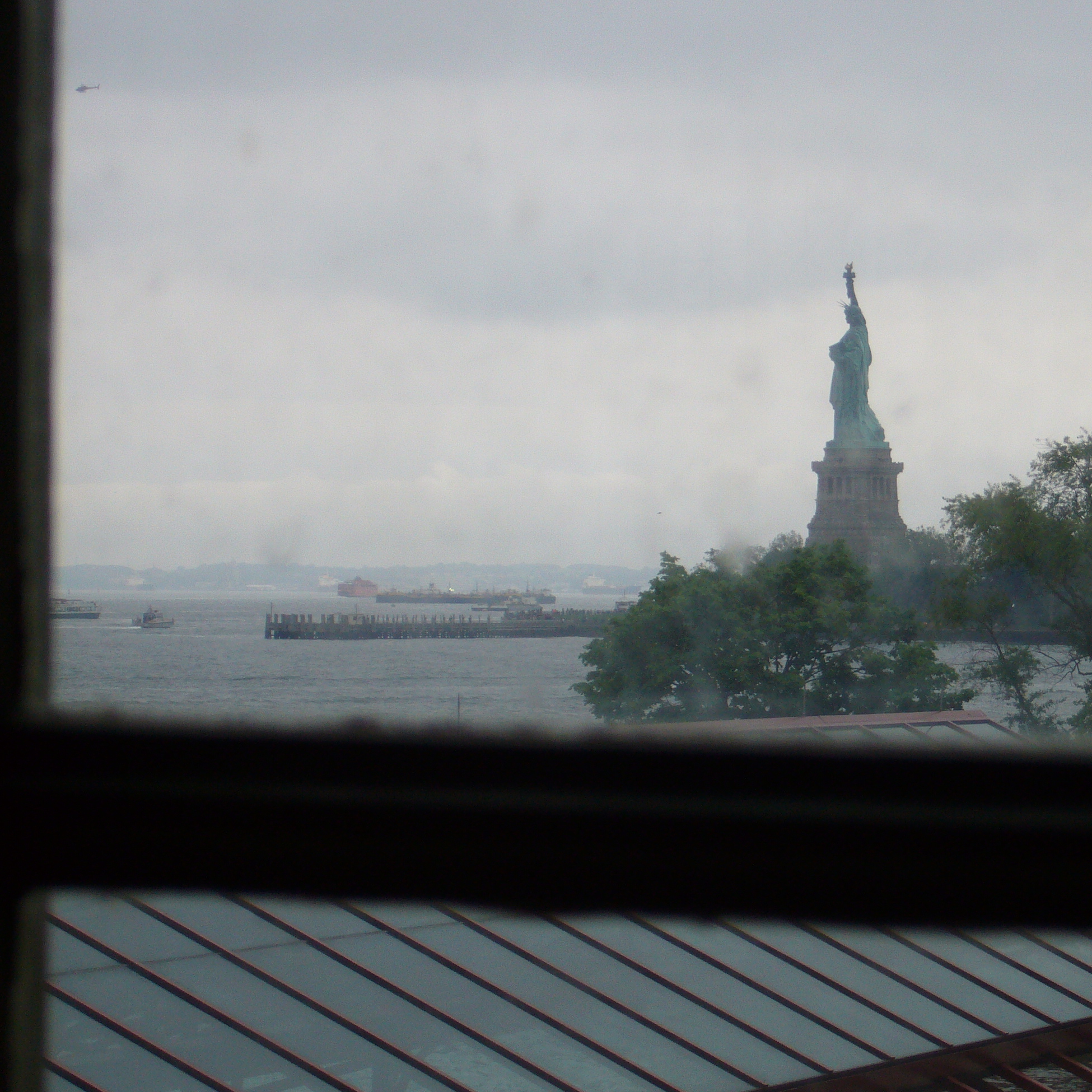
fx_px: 4783
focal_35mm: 134
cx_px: 779
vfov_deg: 13.0
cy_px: 535
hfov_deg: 13.0
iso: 80
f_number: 5
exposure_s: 1/320
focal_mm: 17.4
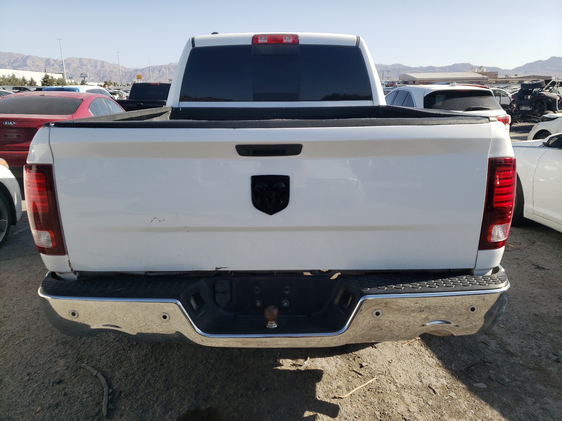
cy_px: 210
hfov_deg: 67.3
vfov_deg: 53.1
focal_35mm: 26
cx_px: 281
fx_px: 422
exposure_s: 1/2000
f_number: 1.5
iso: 50
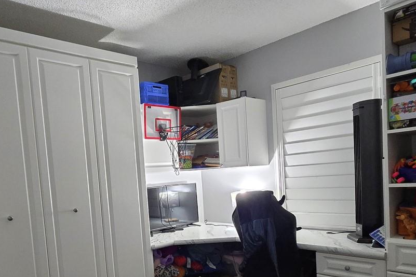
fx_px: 312
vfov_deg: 46.5
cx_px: 185
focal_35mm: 27
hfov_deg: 67.2
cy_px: 202
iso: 800
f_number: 2.2
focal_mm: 2.2
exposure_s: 1/60
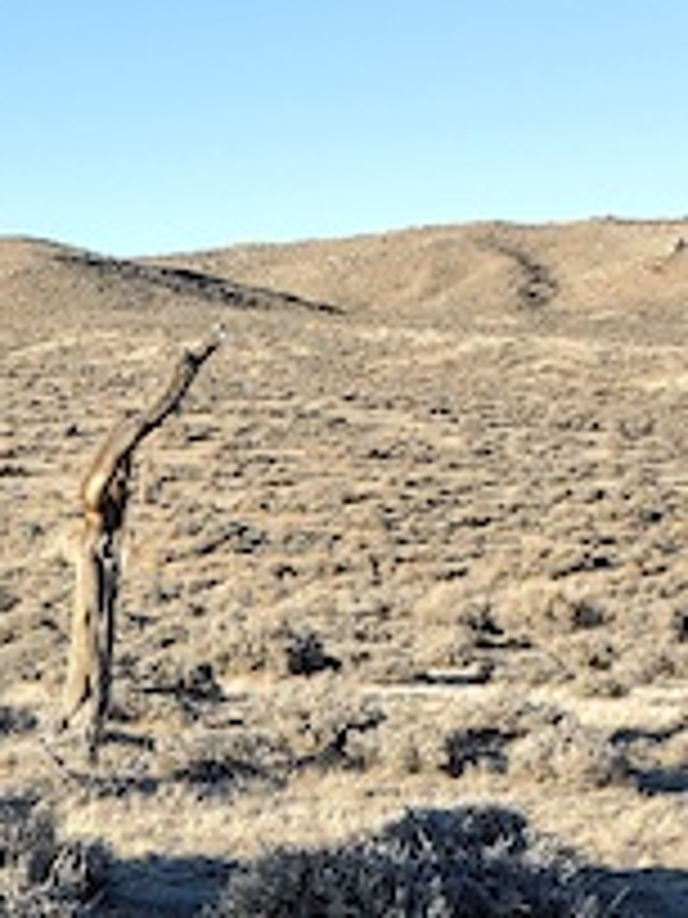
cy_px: 1300
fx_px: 2703
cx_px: -409
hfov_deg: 13.5
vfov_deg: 17.6
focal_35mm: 102
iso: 50
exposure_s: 1/529
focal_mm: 4.3
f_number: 2.4
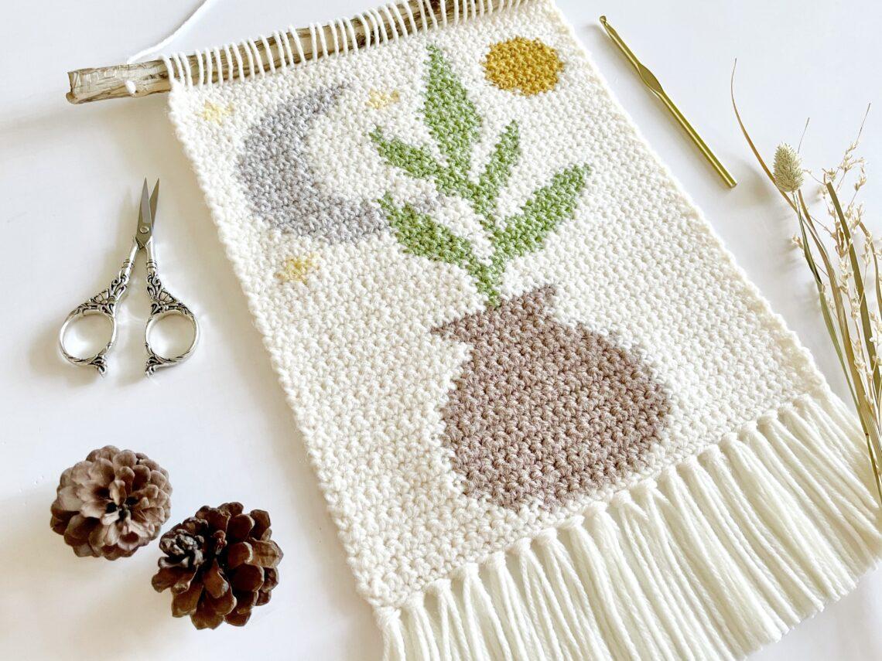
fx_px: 662
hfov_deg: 67.3
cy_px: 330
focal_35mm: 26
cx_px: 441
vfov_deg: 53.1
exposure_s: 1/60
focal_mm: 4.2
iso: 160
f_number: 1.6
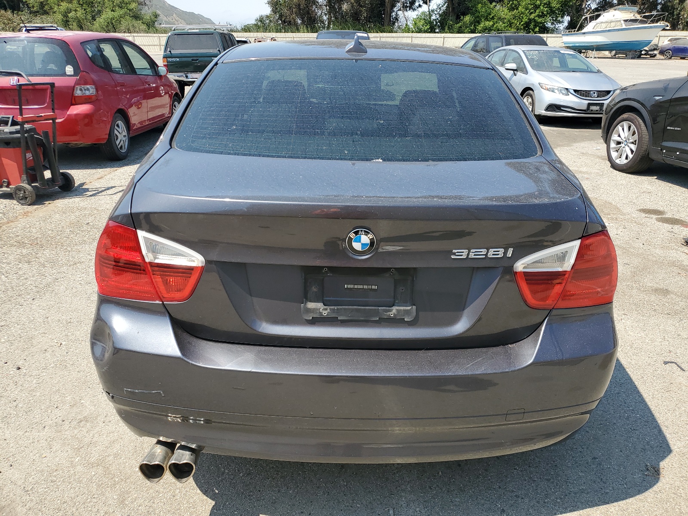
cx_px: 344
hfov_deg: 67.3
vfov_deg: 53.1
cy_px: 258
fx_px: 517
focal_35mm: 26
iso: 50
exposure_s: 1/2000
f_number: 1.5
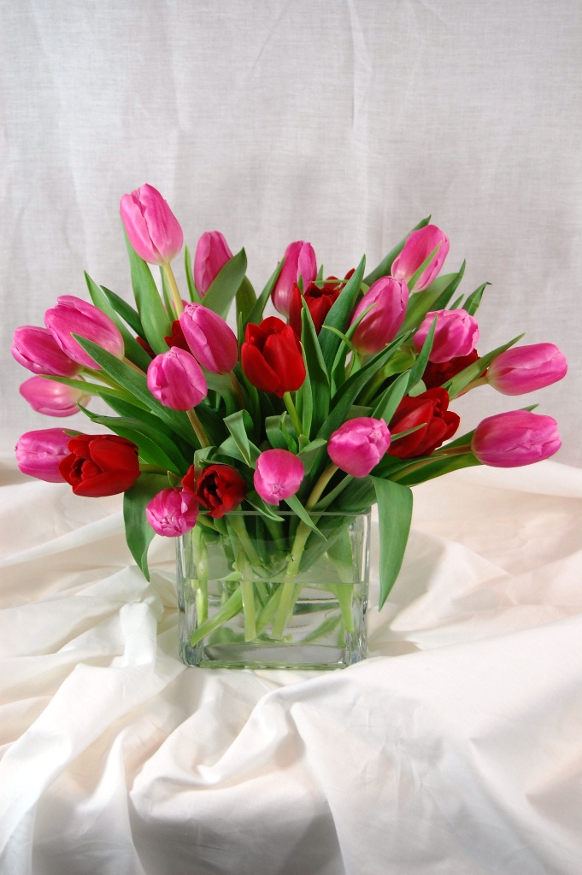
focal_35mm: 63
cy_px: 438
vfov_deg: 31.9
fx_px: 1530
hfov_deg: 21.5
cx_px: 291
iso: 400
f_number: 5.3
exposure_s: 1/80
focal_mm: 42
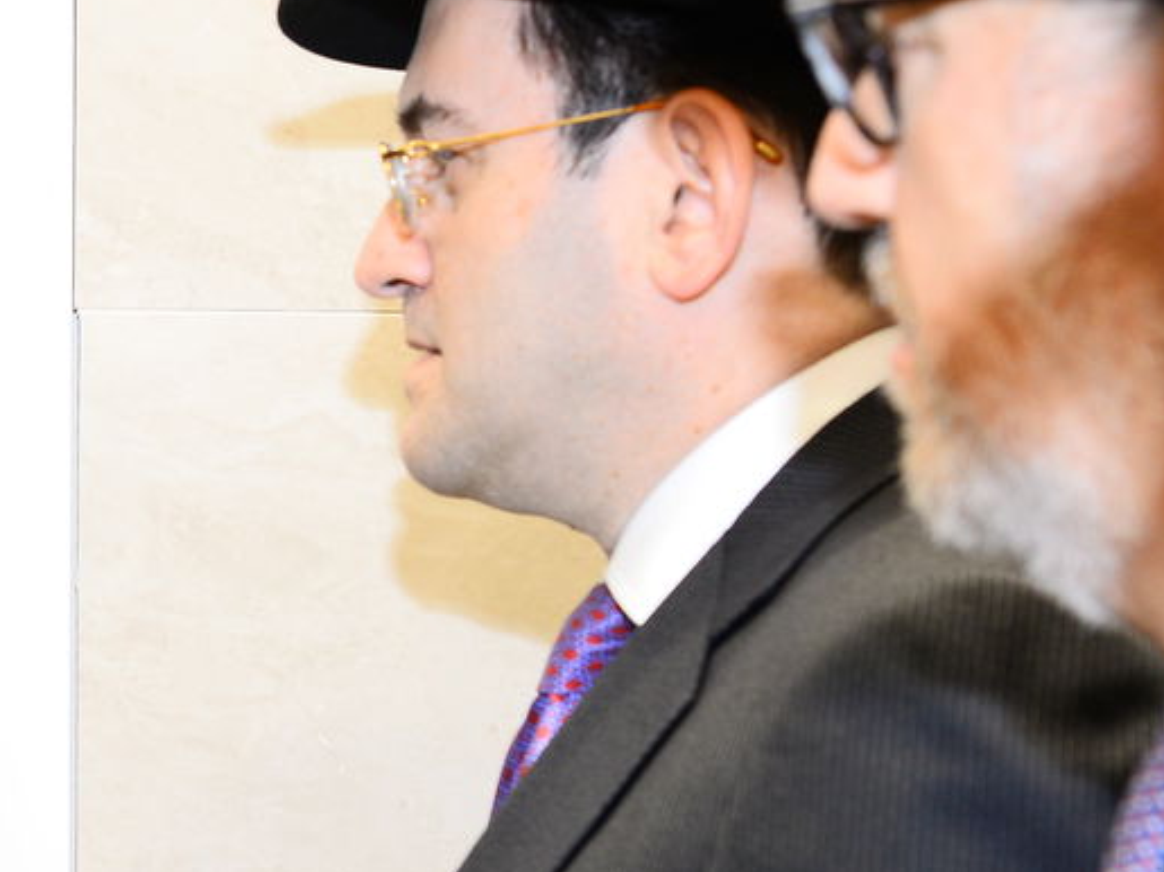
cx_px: -233
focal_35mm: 115
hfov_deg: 16.4
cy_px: 476
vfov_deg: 12.9
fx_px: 3866
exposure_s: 1/100
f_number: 5
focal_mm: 44
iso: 1250
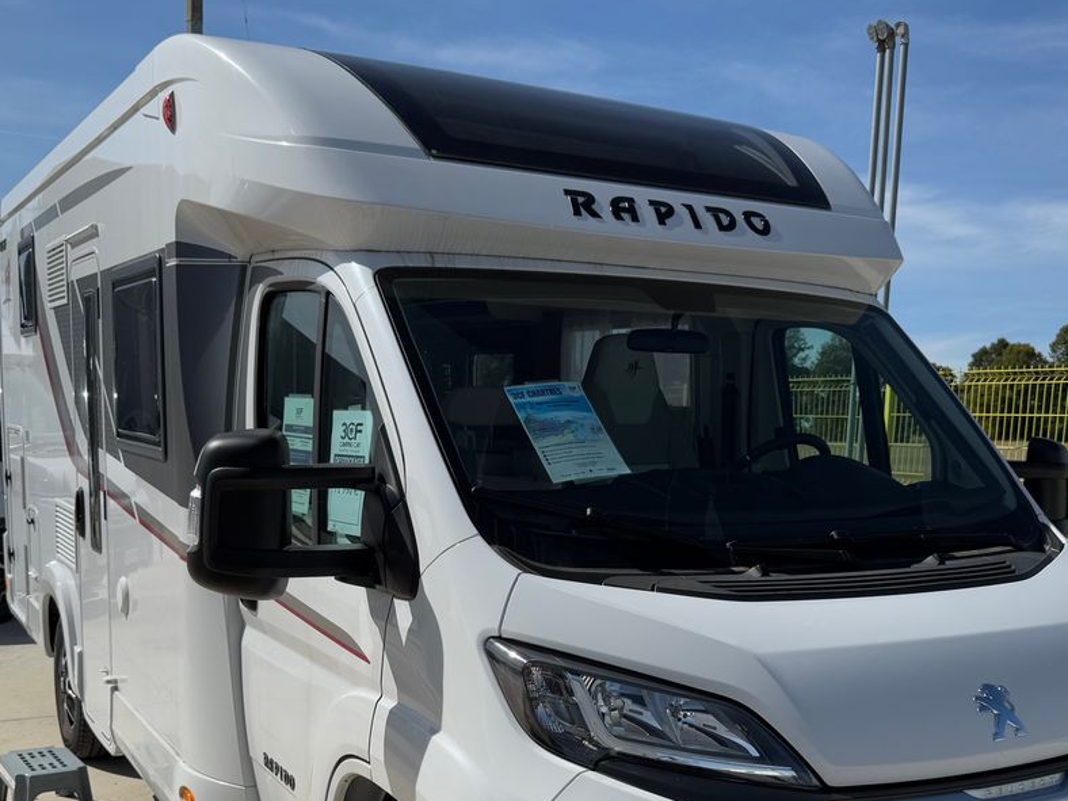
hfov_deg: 47.9
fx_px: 1203
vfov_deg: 36.2
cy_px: 579
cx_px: 542
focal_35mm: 39
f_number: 1.78
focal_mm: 6.76
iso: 80
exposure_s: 1/9091
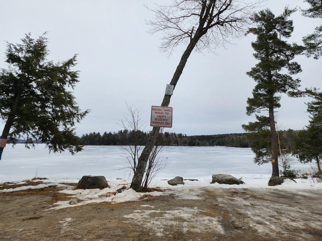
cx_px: 161
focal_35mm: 23
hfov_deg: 73.9
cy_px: 120
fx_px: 214
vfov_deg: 58.9
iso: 12
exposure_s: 1/332
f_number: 1.8
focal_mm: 6.4
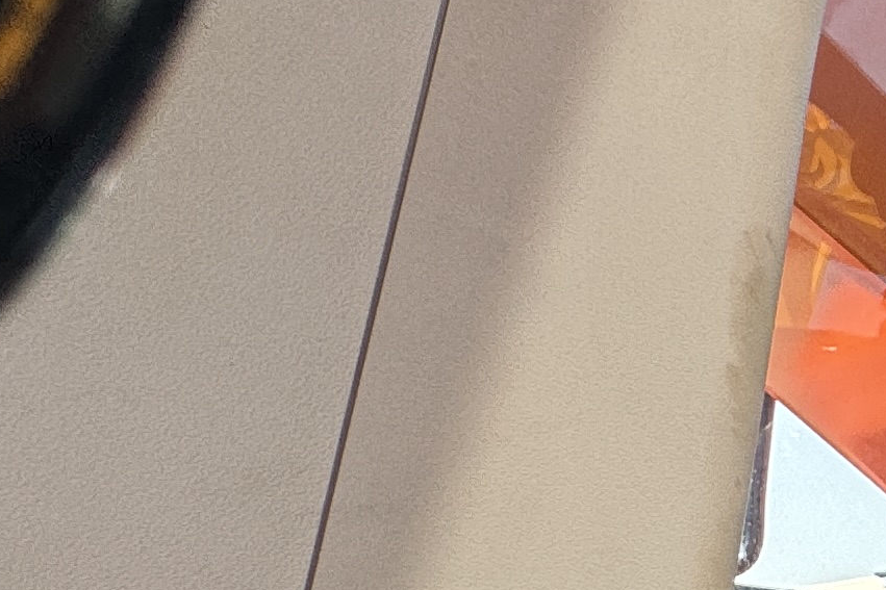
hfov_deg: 18.2
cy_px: 712
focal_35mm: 69
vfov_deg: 18.7
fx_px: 1698
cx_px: 1817
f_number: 2.2
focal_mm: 2.22
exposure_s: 1/206
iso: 40
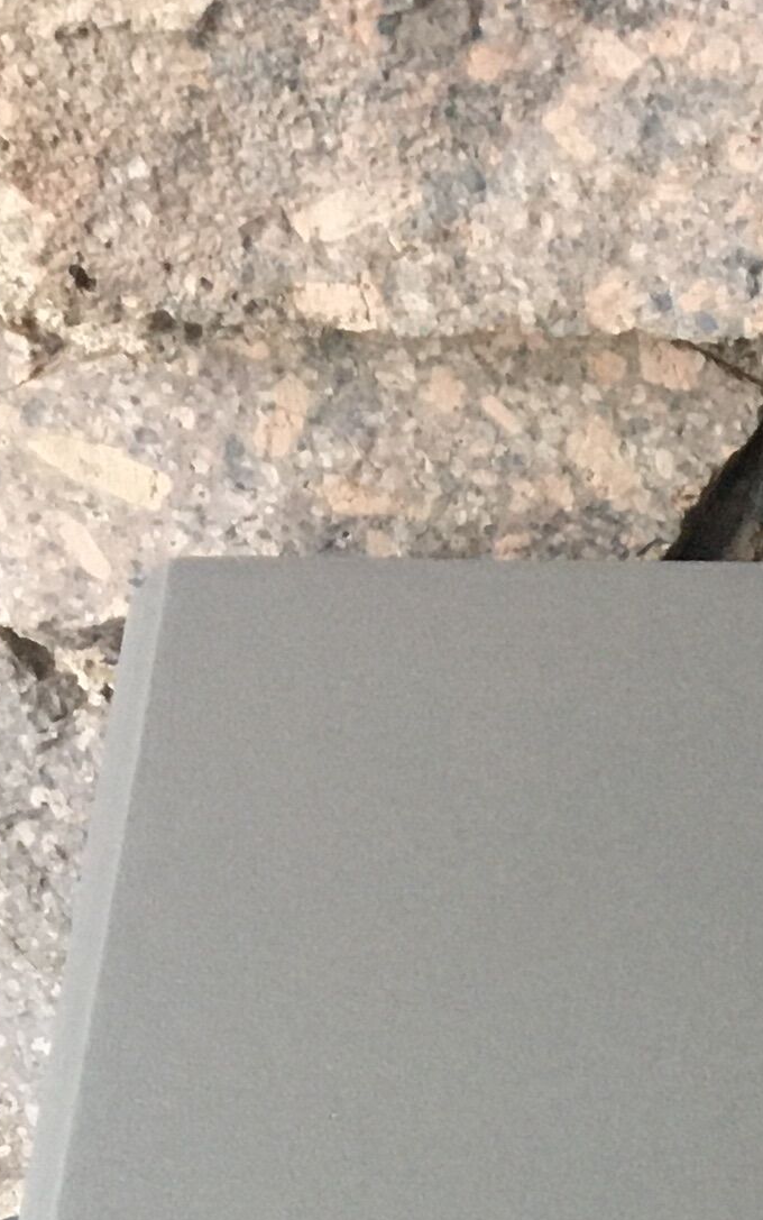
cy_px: 2015
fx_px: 3790
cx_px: 1410
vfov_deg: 16.1
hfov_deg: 10.7
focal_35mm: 114
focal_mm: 4.15
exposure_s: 1/33
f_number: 2.2
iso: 160
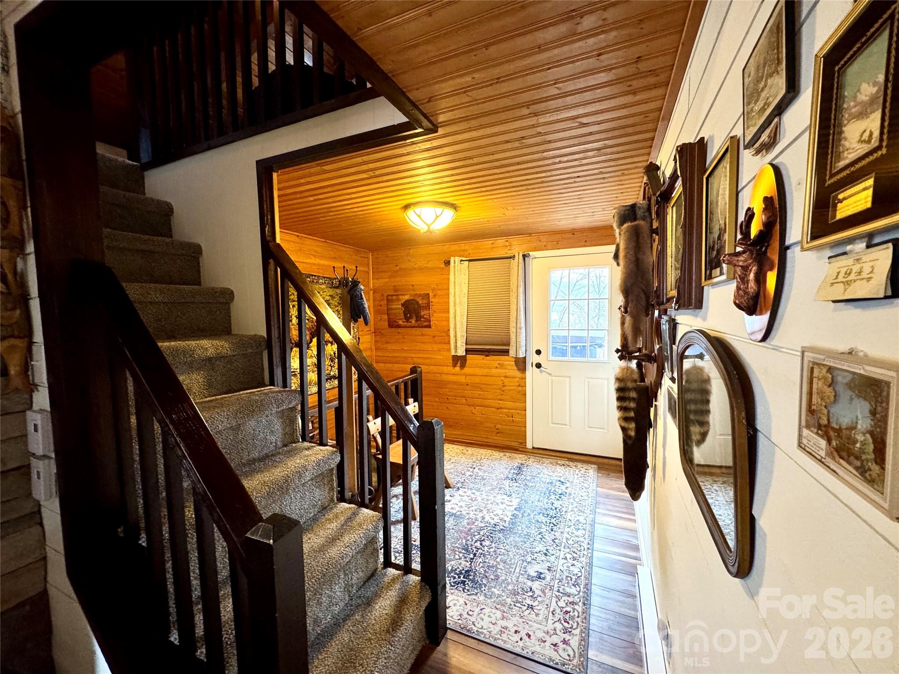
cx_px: 450
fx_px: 364
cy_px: 337
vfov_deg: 85.7
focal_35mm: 14
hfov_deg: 102.1
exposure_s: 1/60
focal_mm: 2.22
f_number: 2.2
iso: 500
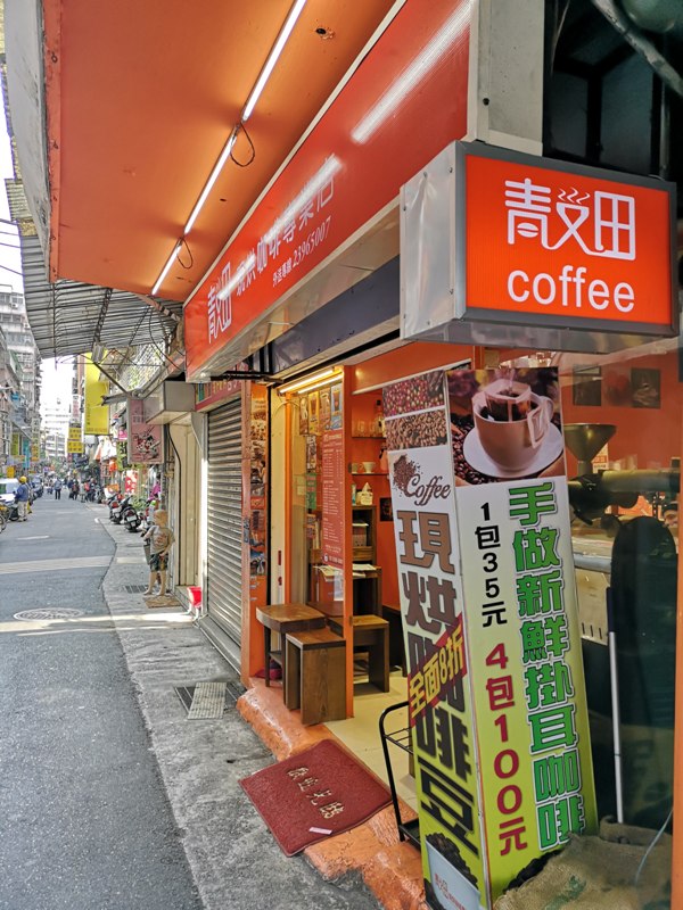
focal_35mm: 27
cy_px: 455
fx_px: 710
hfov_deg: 51.4
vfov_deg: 65.3
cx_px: 342
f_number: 1.8
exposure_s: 1/120
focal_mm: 3.95
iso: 80
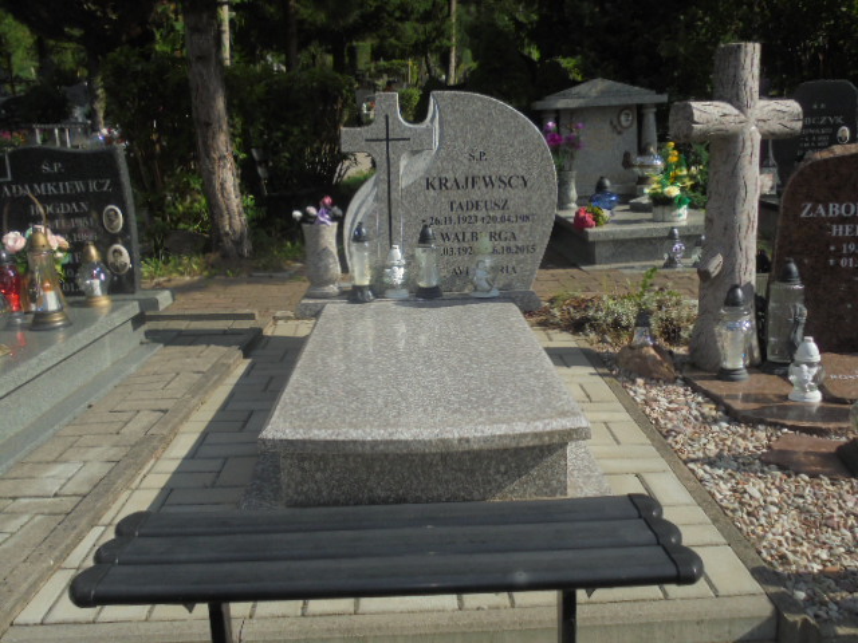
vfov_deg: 41.8
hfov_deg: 54.0
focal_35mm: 34
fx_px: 843
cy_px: 322
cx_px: 429
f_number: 4
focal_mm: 6.1
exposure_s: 1/1000
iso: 100
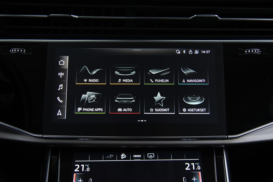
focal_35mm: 38
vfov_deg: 35.1
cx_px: 136
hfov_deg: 50.7
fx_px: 288
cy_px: 91
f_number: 4
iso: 4000
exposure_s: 1/60
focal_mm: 38
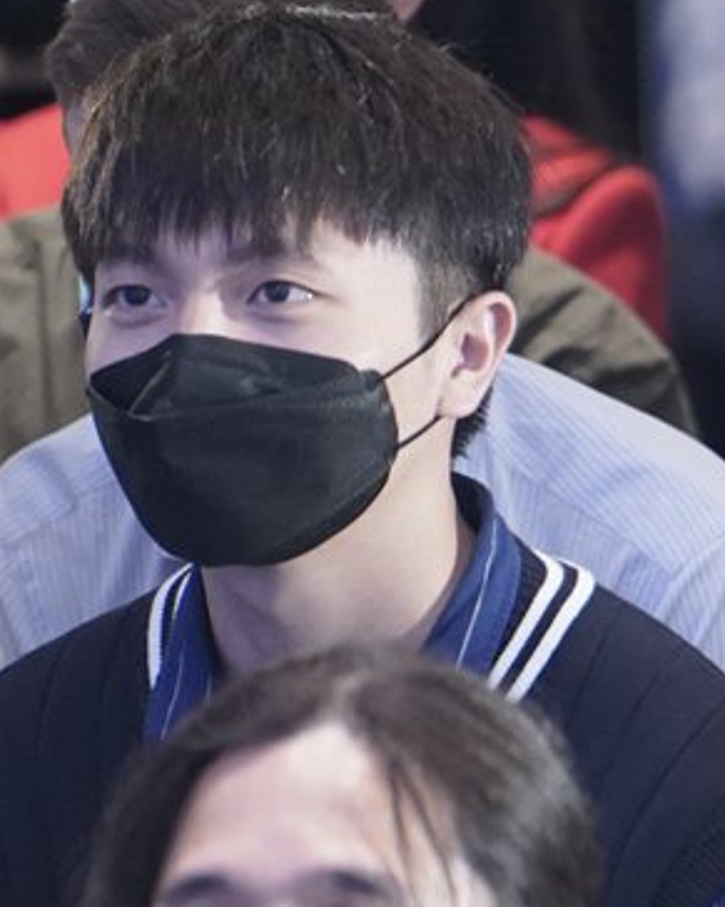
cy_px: 610
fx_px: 18702
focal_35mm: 697
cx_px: 1505
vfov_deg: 2.8
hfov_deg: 2.2
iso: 3200
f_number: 2.8
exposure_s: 1/125
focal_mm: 180
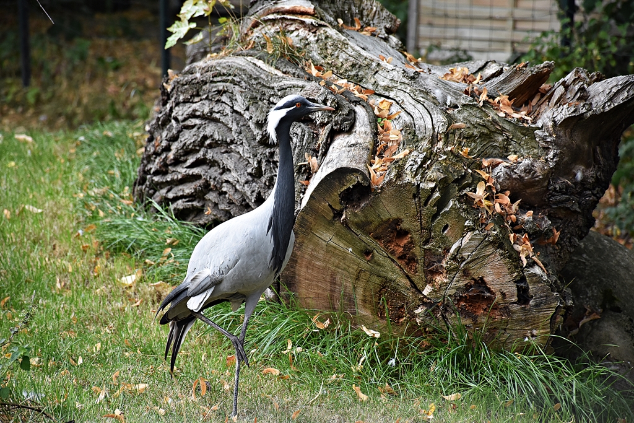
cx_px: 317
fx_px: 3699
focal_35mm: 210
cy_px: 212
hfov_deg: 9.8
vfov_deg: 6.5
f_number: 5.6
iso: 800
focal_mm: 140
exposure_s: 1/640
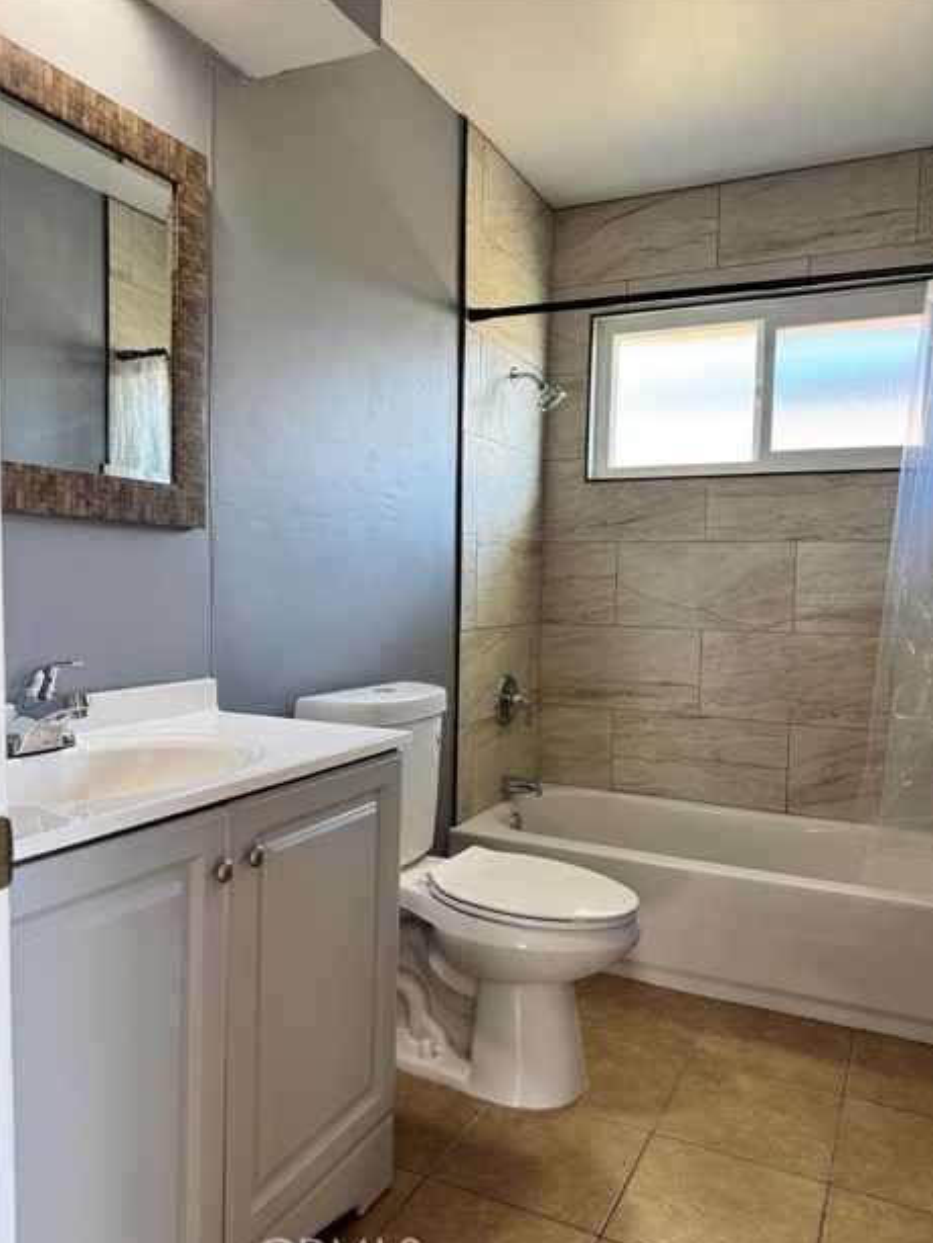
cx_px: 478
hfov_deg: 54.9
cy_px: 638
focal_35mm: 25
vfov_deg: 69.4
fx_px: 898
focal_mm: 6.76
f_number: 1.78
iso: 200
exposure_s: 1/120
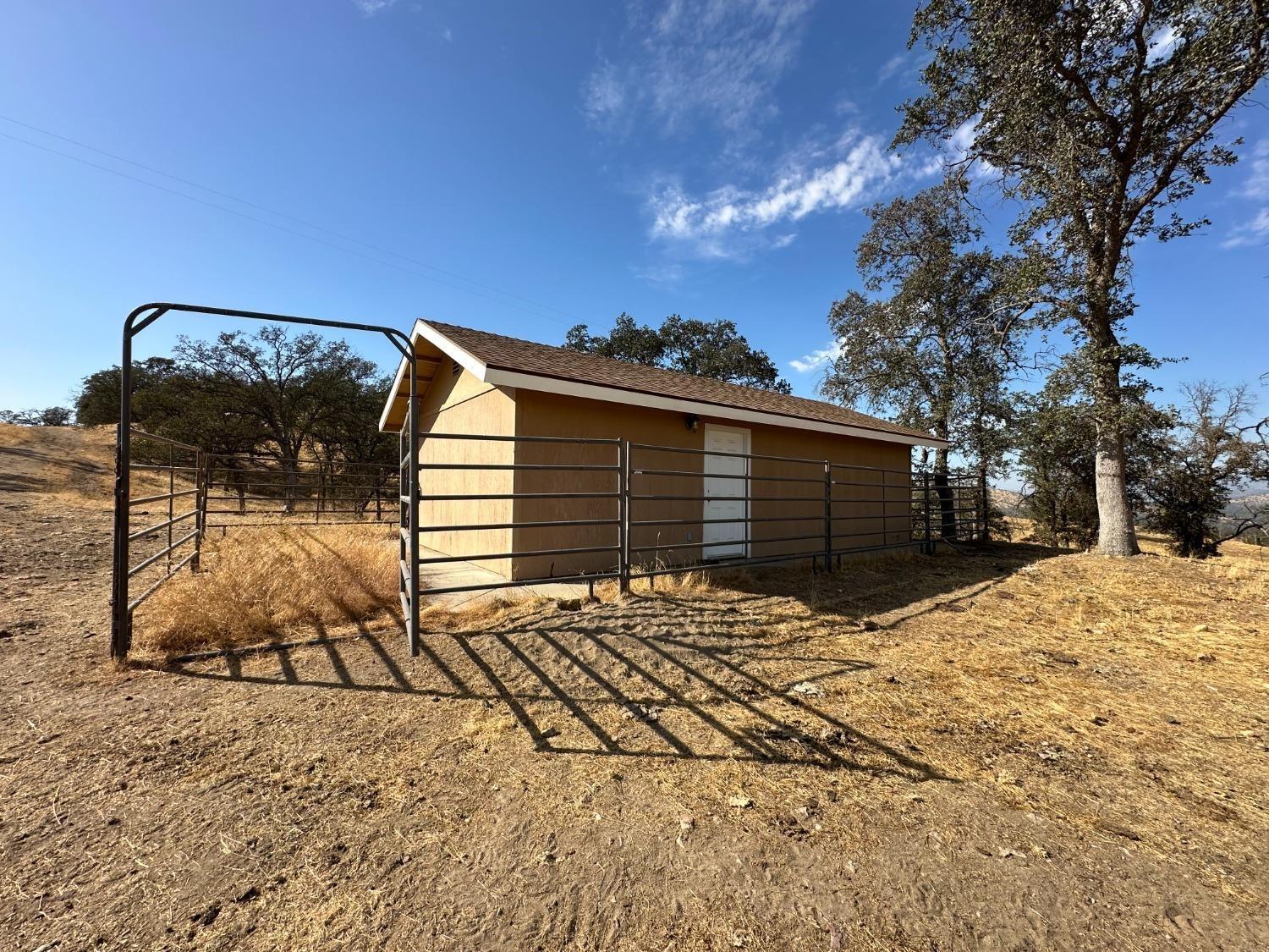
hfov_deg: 102.1
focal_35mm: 14
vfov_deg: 85.7
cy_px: 476
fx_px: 513
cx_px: 634
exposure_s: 1/1416
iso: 40
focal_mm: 2.22
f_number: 2.2
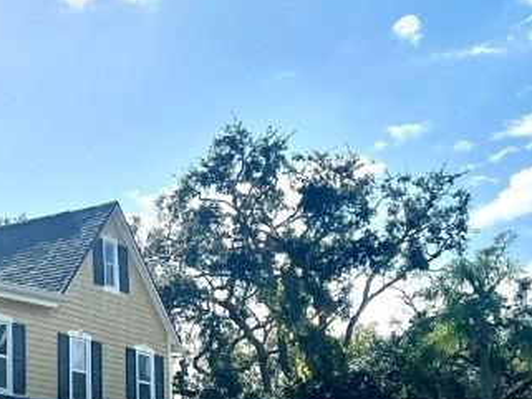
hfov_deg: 22.3
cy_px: 358
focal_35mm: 83
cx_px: -50
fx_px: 1276
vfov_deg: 17.5
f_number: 1.5
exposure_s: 1/12658
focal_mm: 5.7
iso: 50
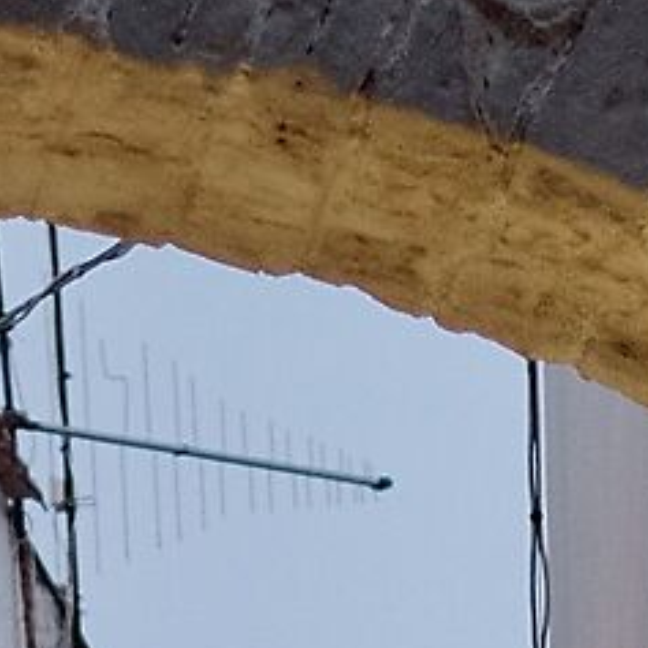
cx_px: -364
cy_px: 1476
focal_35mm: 456
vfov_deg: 3.8
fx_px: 9658
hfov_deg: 3.8
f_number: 1.4
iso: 800
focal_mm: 35
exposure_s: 1/170
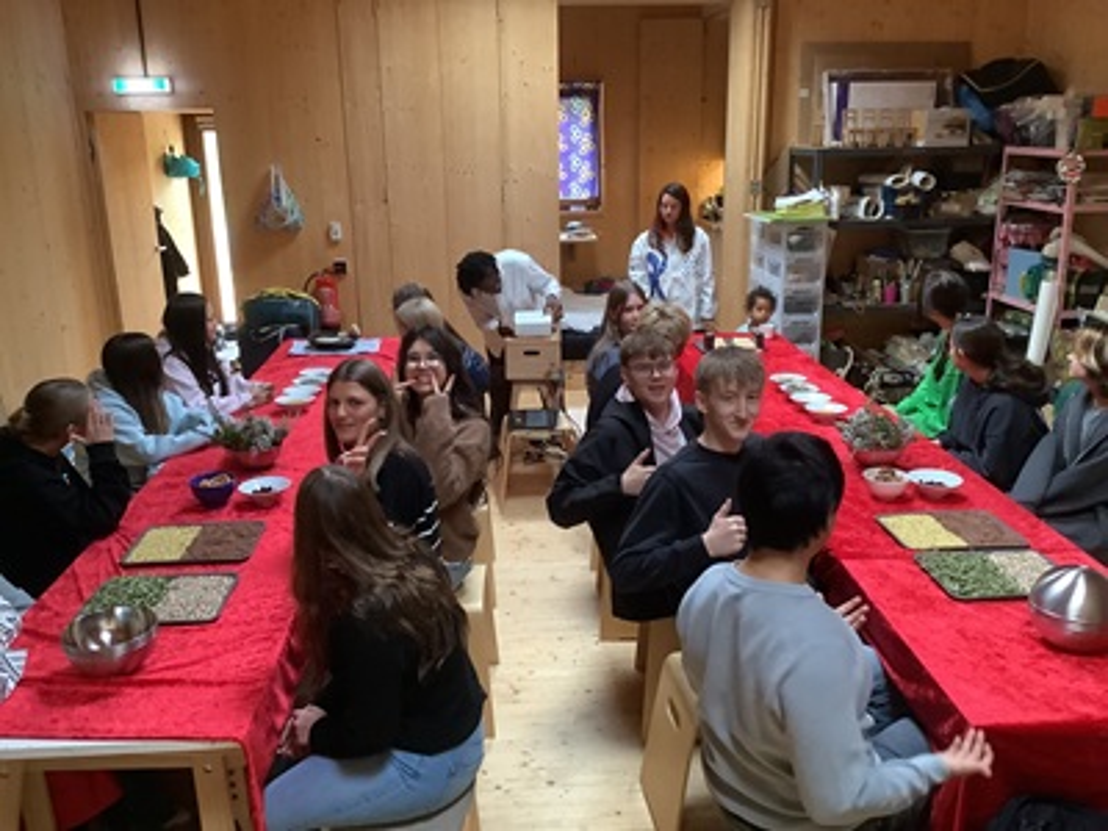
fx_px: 992
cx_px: 554
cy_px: 416
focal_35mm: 31
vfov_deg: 45.4
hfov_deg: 58.4
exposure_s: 1/33
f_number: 2.4
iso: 400
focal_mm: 3.3
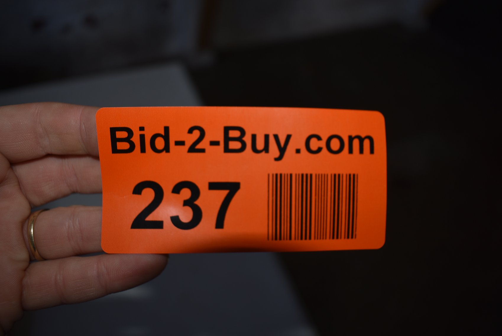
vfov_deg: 48.0
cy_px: 168
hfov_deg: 67.3
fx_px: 377
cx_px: 251
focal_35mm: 27
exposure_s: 1/160
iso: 100
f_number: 3.5
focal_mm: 18
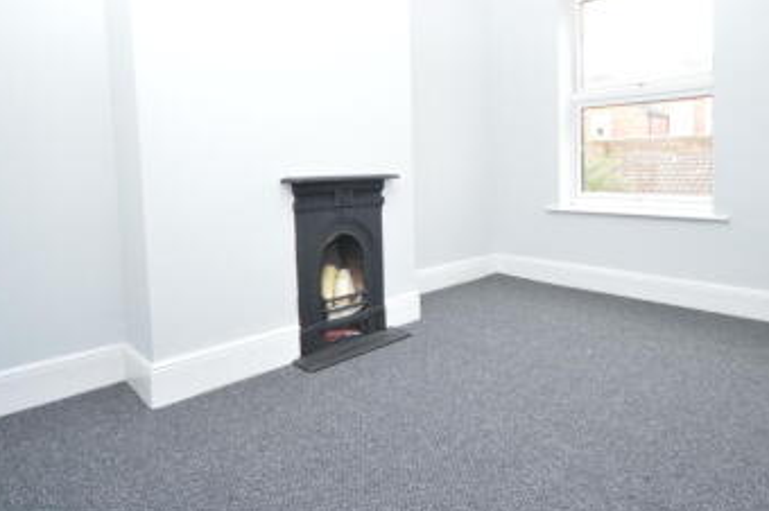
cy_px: 193
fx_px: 448
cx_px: 439
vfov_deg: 58.7
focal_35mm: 21
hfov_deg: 80.8
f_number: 4
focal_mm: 10
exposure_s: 1/60
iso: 560
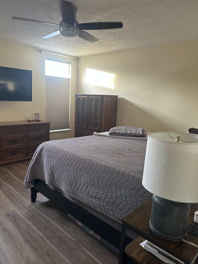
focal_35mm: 25
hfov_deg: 54.9
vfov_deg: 69.4
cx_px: 95
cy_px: 134
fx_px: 191
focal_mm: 6.86
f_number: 1.78
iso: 250
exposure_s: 1/60
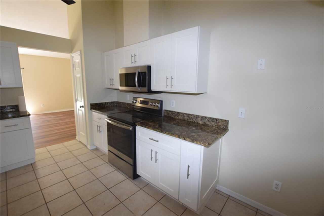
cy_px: 108
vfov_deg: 77.3
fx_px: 135
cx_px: 162
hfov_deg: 100.4
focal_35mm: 15
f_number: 5
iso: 800
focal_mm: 10
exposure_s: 1/100
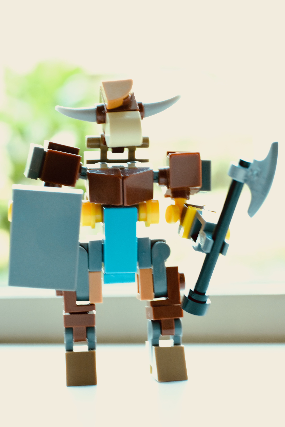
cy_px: 214
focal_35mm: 75
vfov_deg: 27.0
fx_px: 891
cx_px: 142
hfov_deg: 18.2
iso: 1000
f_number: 7.1
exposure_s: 1/15
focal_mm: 50
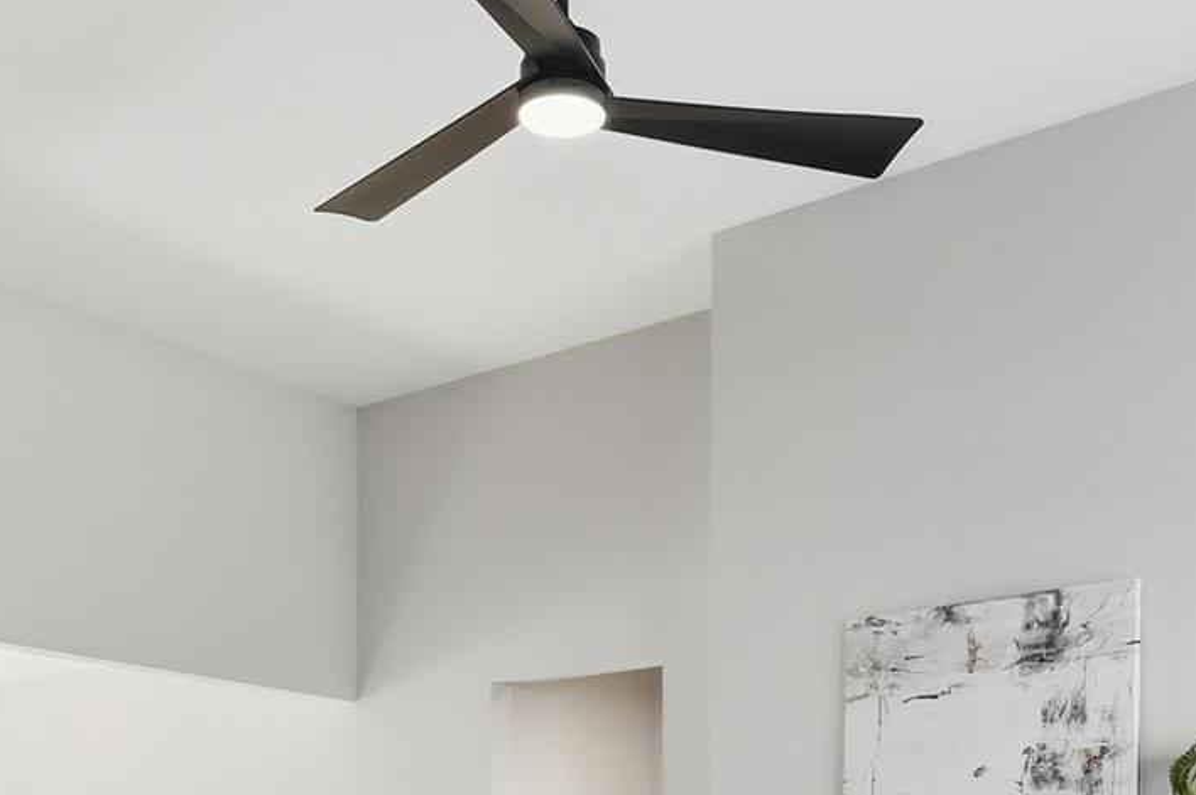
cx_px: 644
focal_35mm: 53
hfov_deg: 37.5
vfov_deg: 23.0
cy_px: 998
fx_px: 1759
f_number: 4
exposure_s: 1/4000
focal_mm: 10
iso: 800
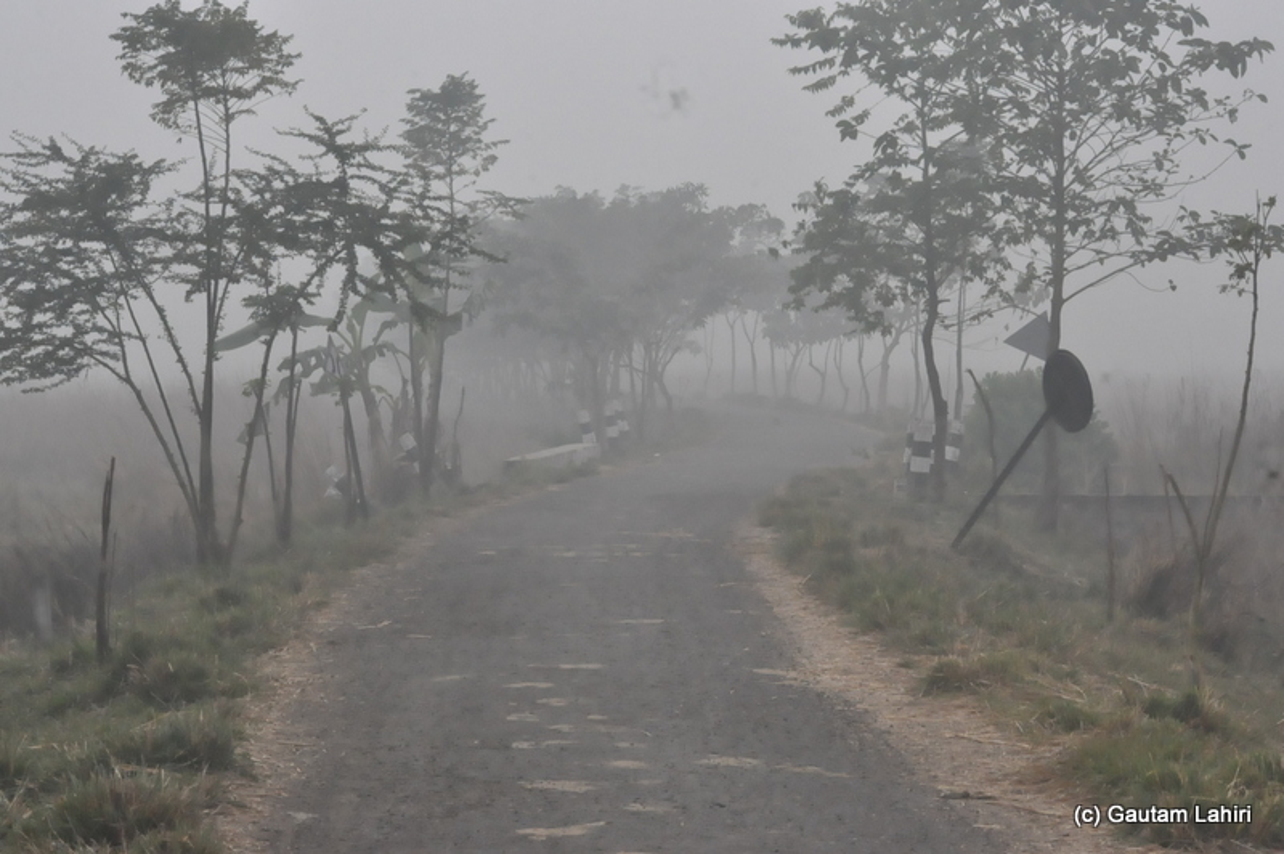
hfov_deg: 19.5
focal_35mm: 105
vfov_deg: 13.0
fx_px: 3742
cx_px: 642
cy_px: 427
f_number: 20
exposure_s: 1/640
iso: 3200
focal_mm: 70
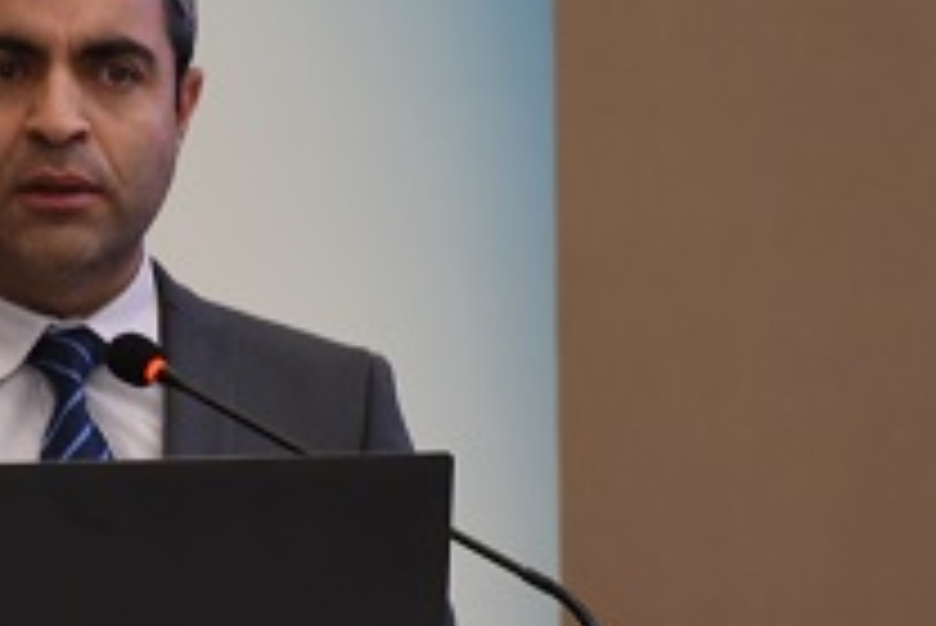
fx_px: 25289
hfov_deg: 2.1
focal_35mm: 972
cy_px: 649
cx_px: 133
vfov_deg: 1.4
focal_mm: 300
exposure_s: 1/125
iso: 1600
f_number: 5.6
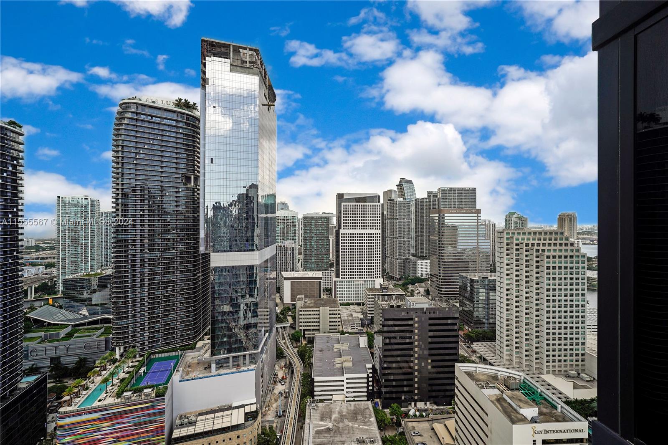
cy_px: 222
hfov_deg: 104.3
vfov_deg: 81.2
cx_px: 334
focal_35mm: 14
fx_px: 260
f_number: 7.1
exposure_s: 1/125
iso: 100
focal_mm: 14
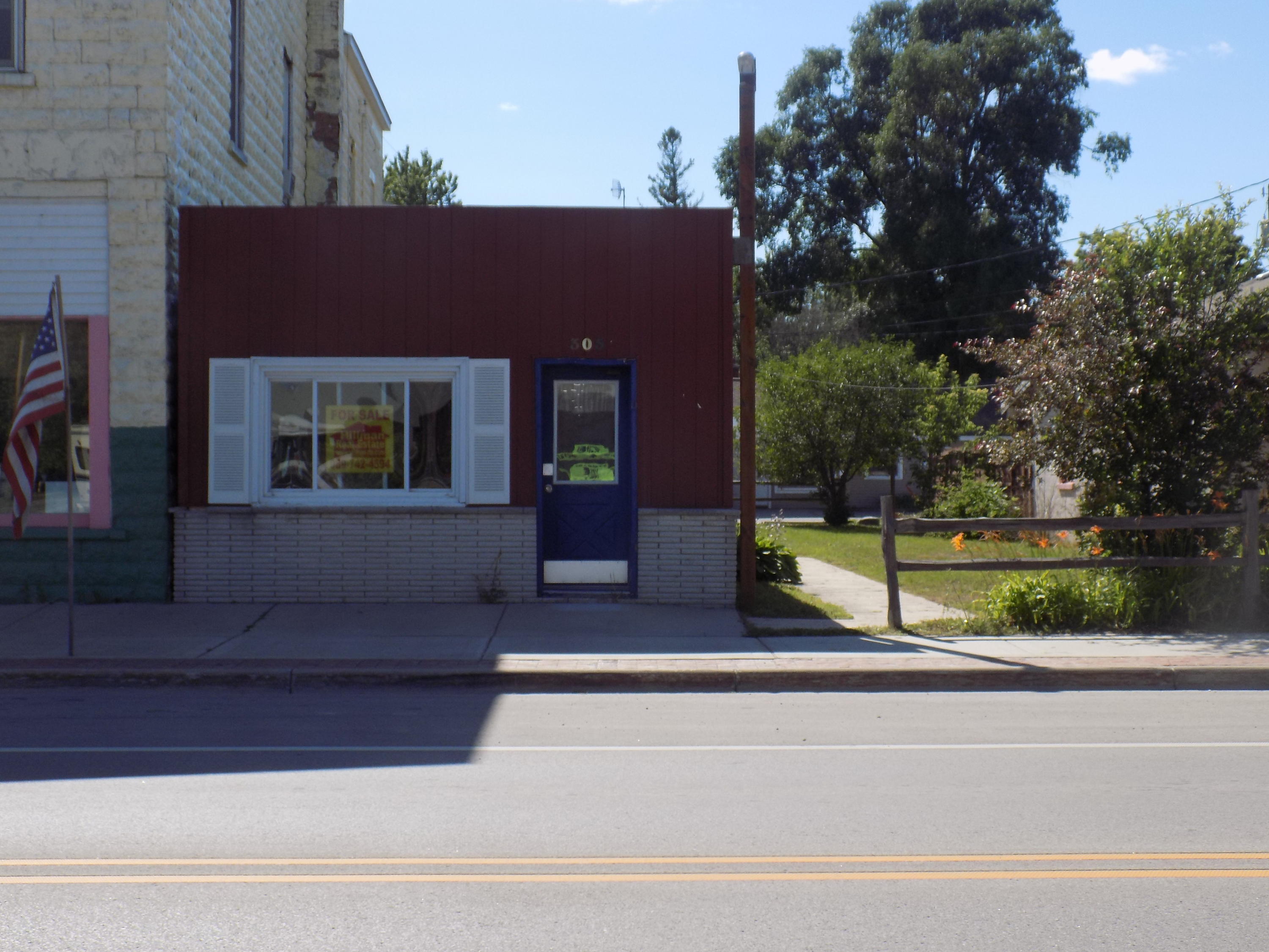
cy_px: 476
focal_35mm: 52
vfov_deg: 28.0
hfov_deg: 36.8
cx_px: 634
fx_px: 1906
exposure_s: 1/640
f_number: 3.9
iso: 80
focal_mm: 9.3
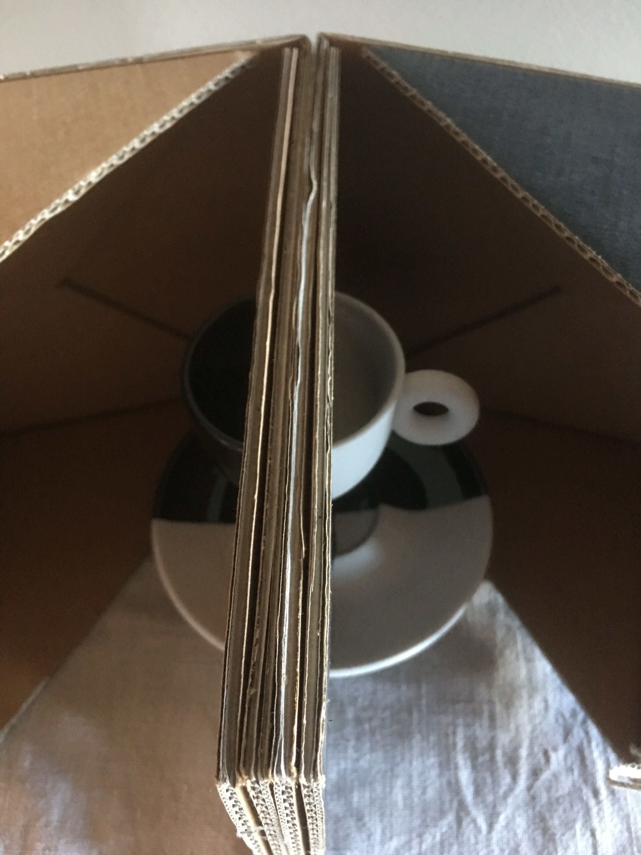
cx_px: 320
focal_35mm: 29
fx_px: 716
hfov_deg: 48.2
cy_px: 428
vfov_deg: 61.7
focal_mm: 4.15
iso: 160
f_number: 2.2
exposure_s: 1/8
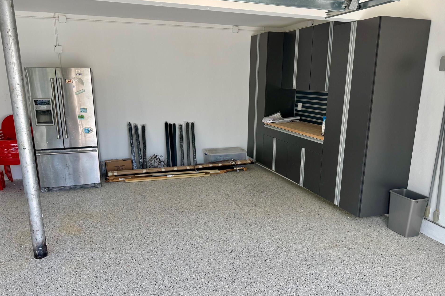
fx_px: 334
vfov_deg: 47.8
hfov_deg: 67.3
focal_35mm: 27
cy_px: 165
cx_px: 236
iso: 80
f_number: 1.78
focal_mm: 6.76
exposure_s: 1/453
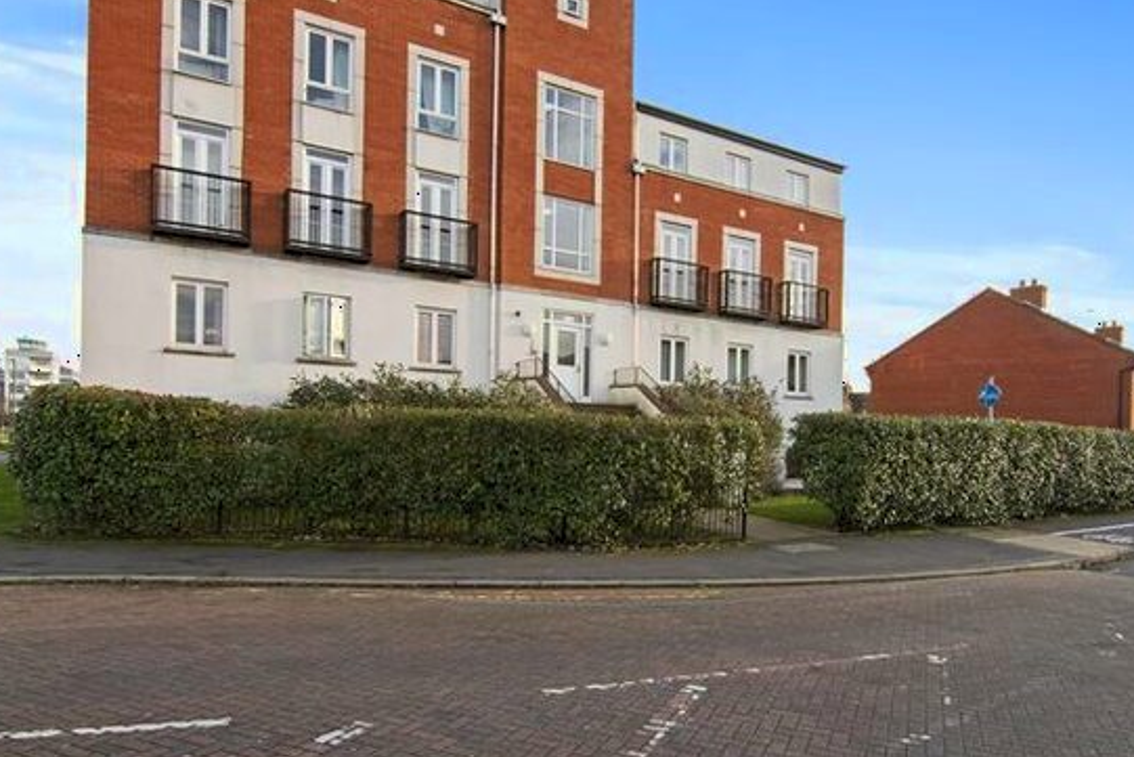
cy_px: 345
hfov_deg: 77.7
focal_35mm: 22
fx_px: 703
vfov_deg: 56.5
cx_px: 604
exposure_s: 1/8
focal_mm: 11.5
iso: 100
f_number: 13
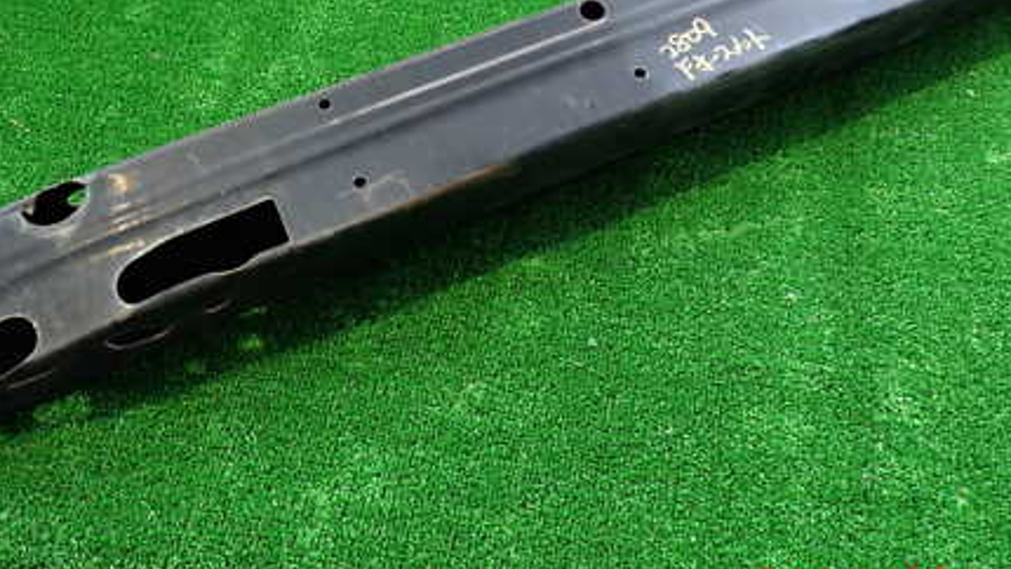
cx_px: 588
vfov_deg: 30.2
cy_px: 92
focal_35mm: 38
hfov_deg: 52.5
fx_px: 1019
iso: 320
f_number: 2
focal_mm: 4.5
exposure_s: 1/30
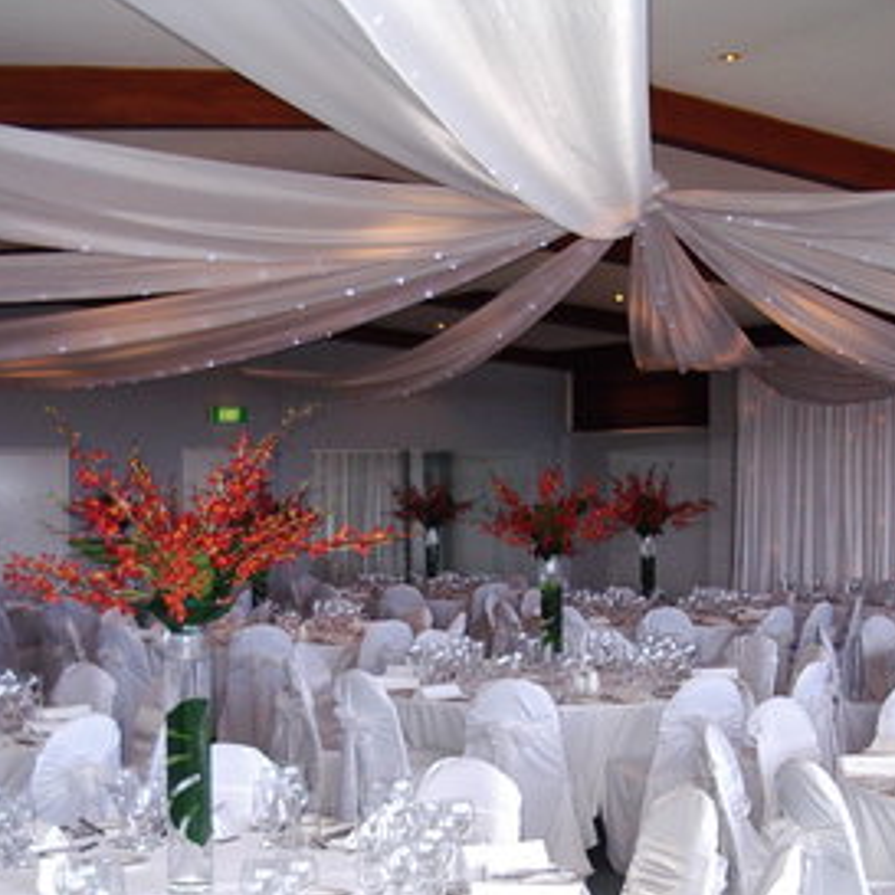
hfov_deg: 29.1
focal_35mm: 59
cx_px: 413
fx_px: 1726
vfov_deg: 28.9
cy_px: 577
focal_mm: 5.8
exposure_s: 1/60
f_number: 2.6
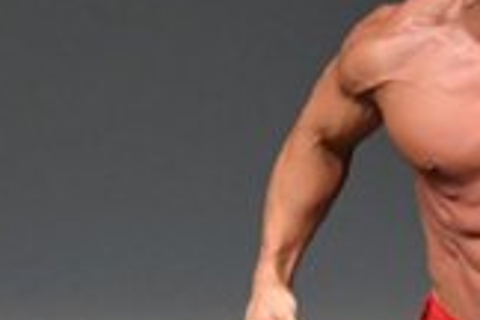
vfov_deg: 0.8
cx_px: 588
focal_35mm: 1793
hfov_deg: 1.2
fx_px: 23905
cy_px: 370
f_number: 5.6
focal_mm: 250
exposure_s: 1/400
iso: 4000
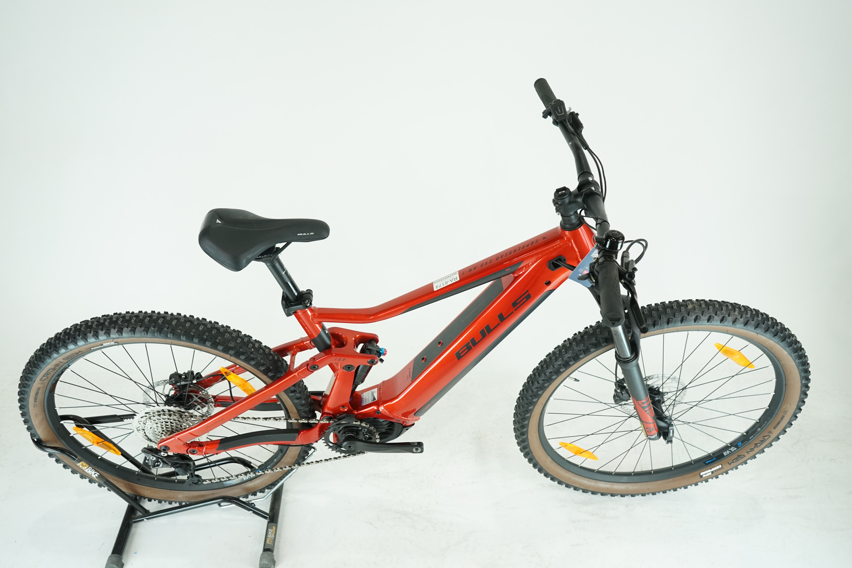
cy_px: 284
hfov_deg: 65.5
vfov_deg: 46.4
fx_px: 663
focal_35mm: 28
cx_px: 426
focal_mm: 28
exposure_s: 1/200
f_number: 5.6
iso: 1600
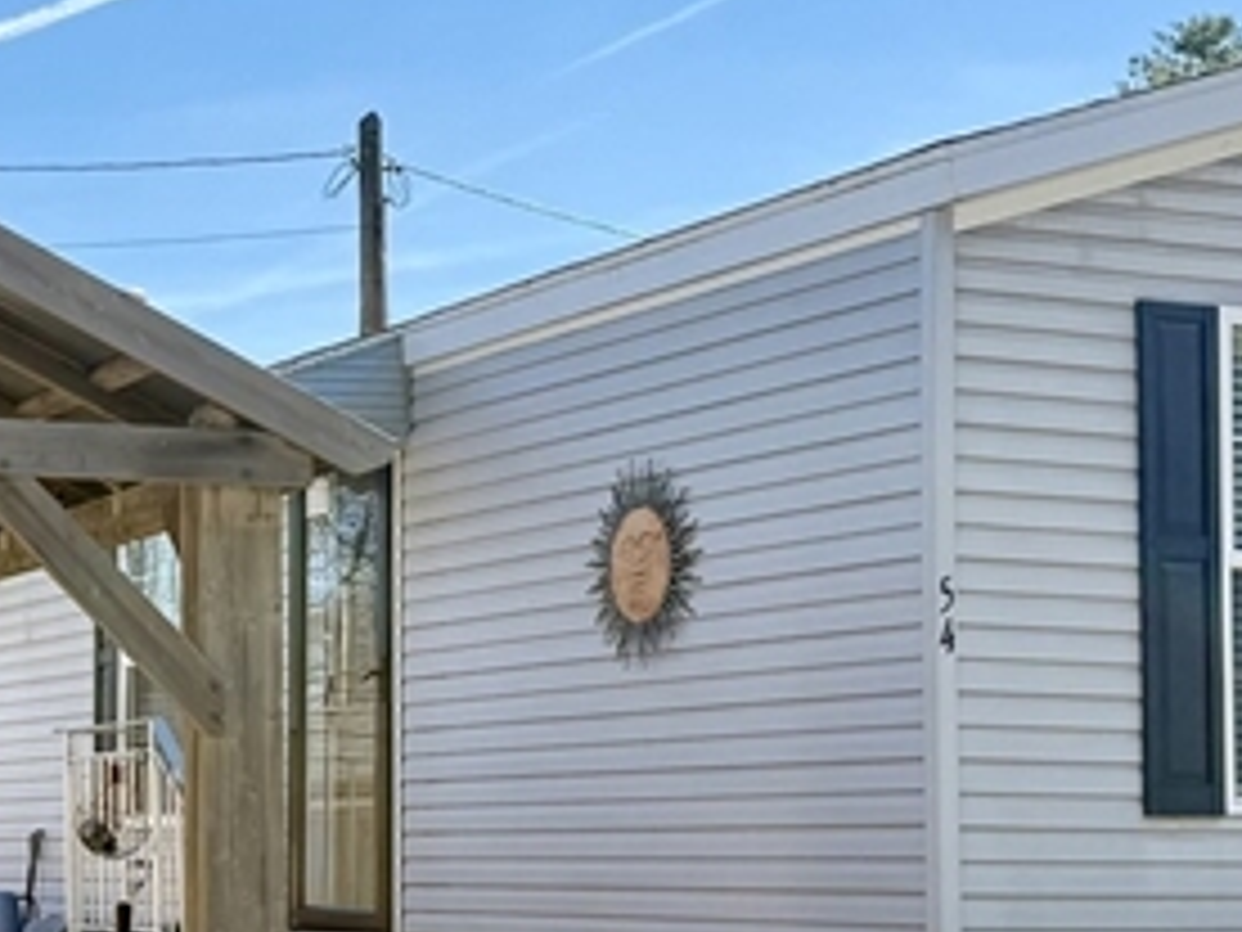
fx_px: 3193
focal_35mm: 89
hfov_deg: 21.9
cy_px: 662
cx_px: 364
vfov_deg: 16.5
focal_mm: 6.76
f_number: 1.78
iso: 80
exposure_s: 1/1653
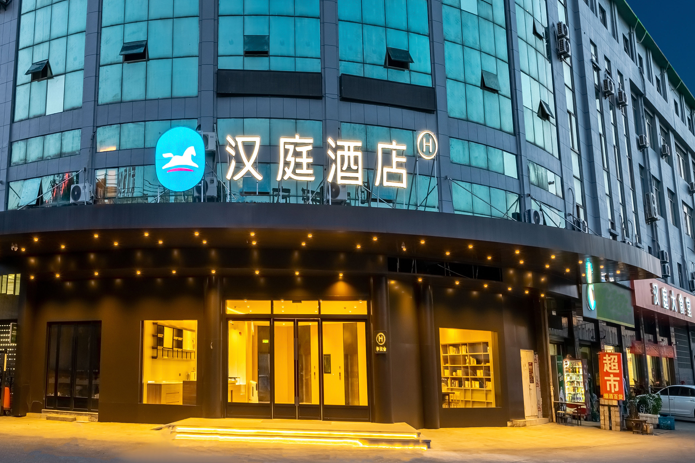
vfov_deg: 45.3
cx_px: 237
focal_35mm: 25
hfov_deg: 69.6
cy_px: 26
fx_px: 483
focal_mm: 12
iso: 320
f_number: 10
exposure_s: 1/80
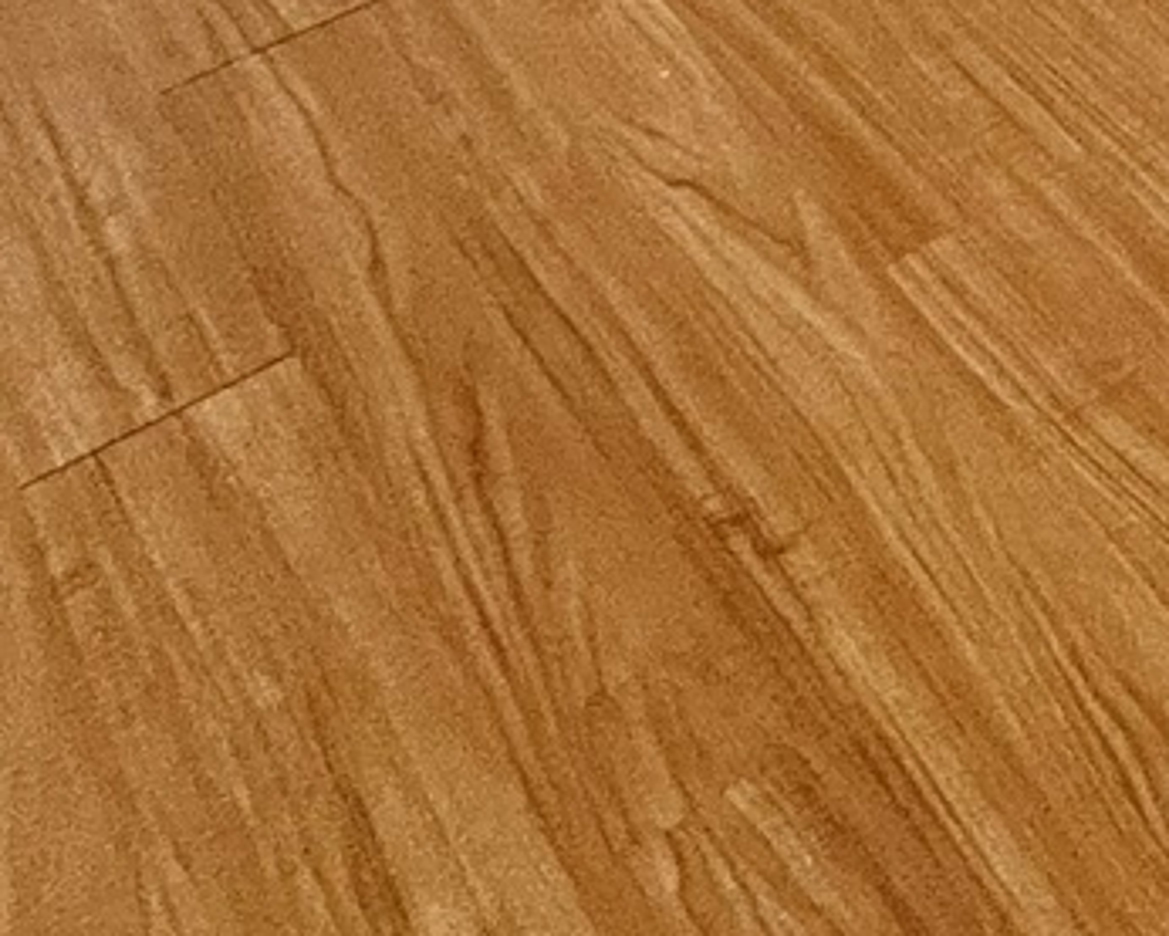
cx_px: 2054
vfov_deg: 14.0
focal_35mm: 74
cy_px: -1348
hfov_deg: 19.7
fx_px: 2561
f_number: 1.8
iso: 200
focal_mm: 1.57
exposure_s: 1/99
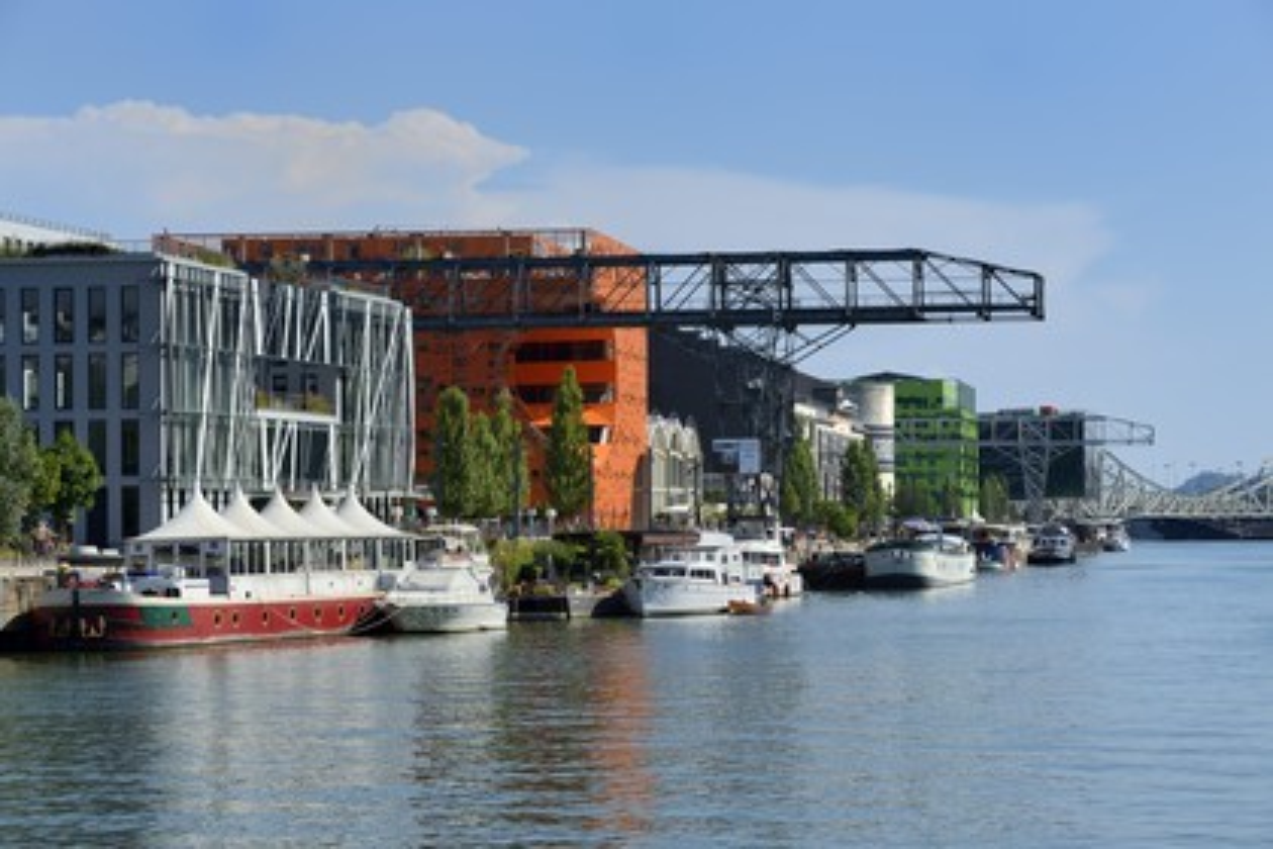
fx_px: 4102
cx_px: 636
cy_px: 424
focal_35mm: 116
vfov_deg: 11.8
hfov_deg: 17.6
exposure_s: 1/320
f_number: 11
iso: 200
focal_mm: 116
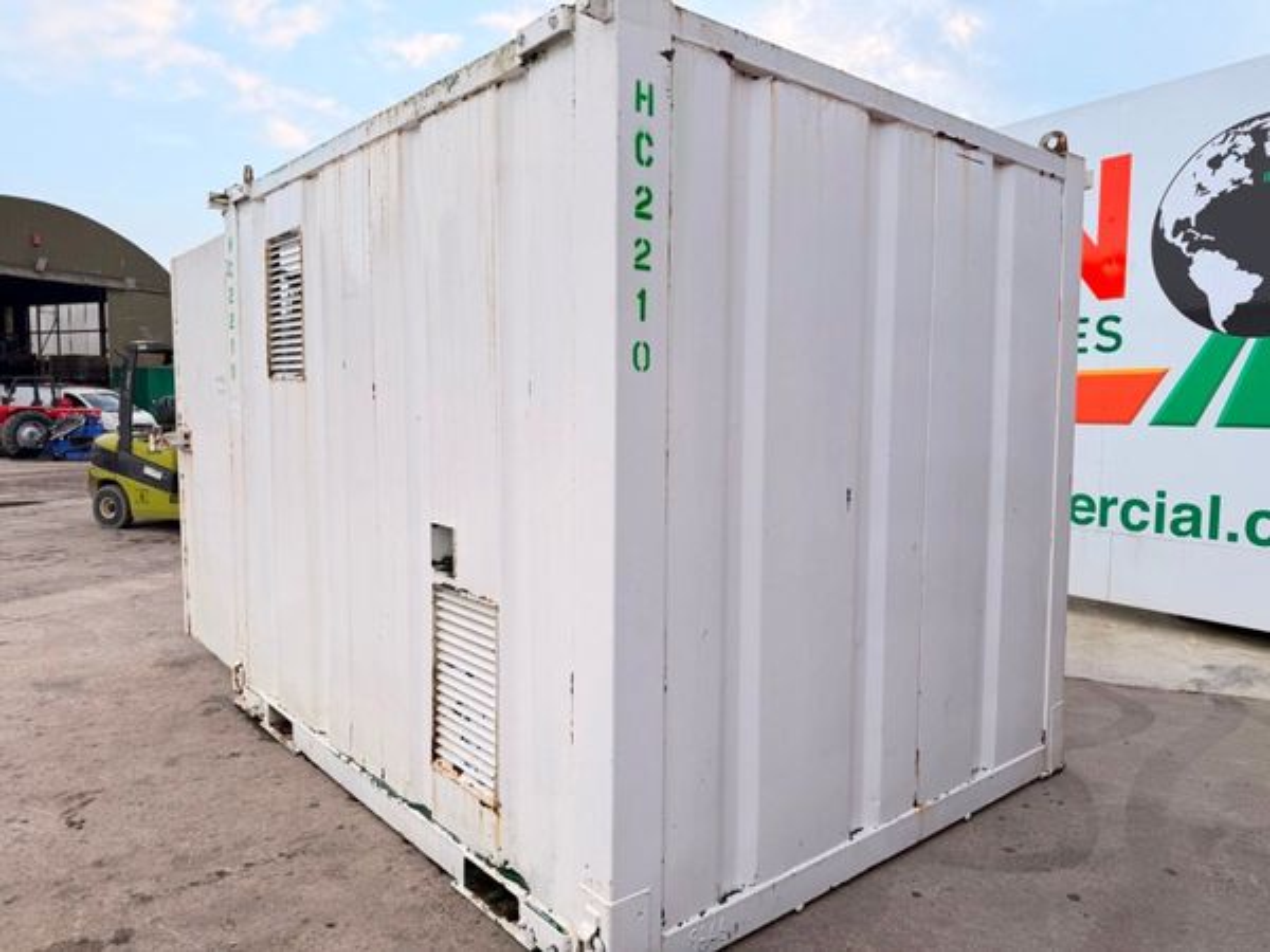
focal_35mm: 24
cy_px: 476
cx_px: 635
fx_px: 881
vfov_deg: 56.8
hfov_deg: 71.6
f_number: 1.78
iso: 80
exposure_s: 1/643
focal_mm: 6.76
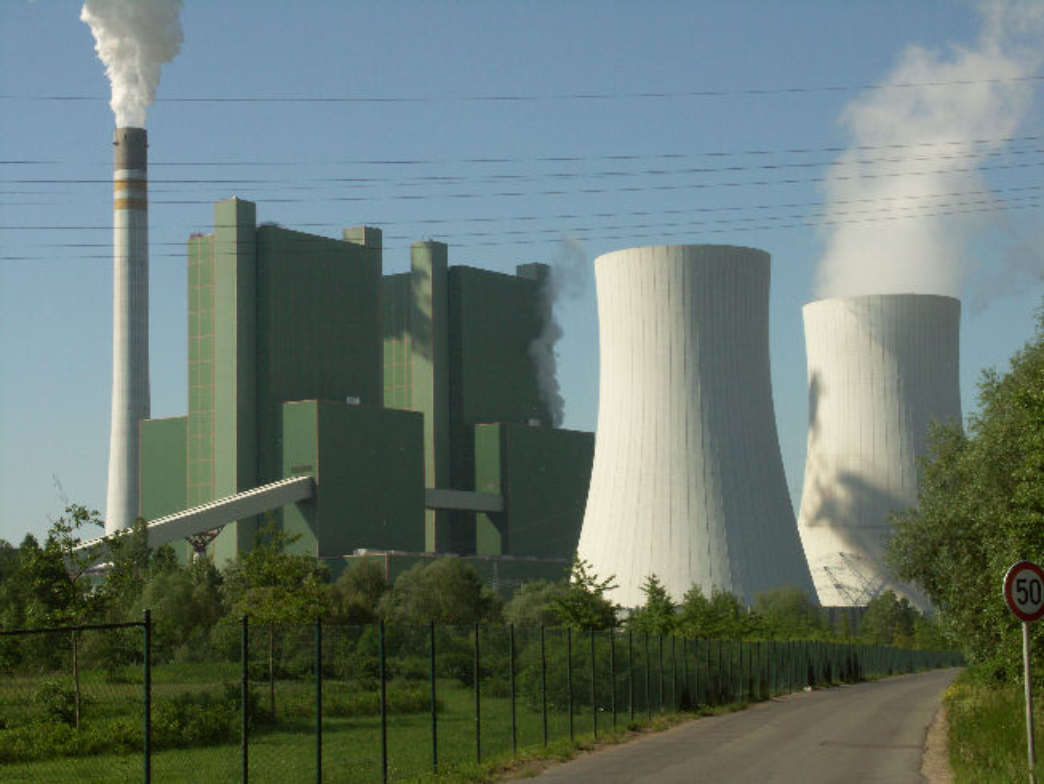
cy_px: 392
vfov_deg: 18.0
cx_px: 522
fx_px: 2474
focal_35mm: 82
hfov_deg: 23.8
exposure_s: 1/125
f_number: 11
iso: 100
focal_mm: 21.04
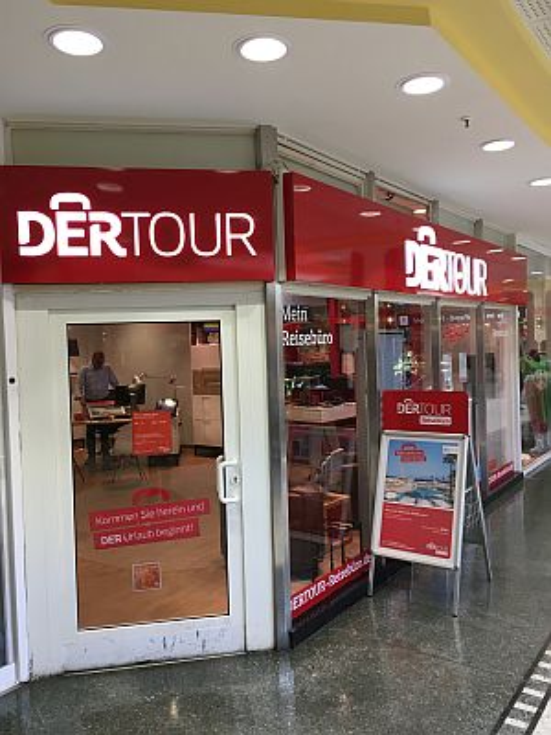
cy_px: 368
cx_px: 276
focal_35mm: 29
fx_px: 615
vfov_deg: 61.7
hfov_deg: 48.2
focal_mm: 4.15
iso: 25
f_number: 2.2
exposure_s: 1/33
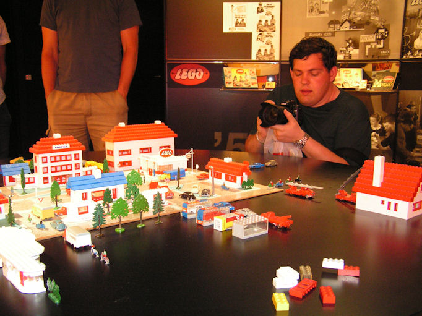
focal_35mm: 38
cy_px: 158
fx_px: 463
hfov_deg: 49.0
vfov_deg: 37.7
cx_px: 211
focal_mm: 6.3
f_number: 2.8
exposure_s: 1/40
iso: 200
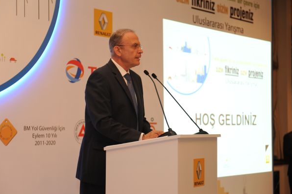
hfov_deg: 26.7
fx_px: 616
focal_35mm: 76
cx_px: 136
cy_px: 96
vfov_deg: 17.9
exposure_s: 1/40
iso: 400
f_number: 2.8
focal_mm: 70
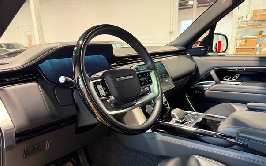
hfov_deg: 68.4
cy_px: 102
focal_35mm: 27
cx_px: 137
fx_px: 196
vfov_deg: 45.7
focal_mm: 6.76
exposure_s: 1/60
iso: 400
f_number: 1.78
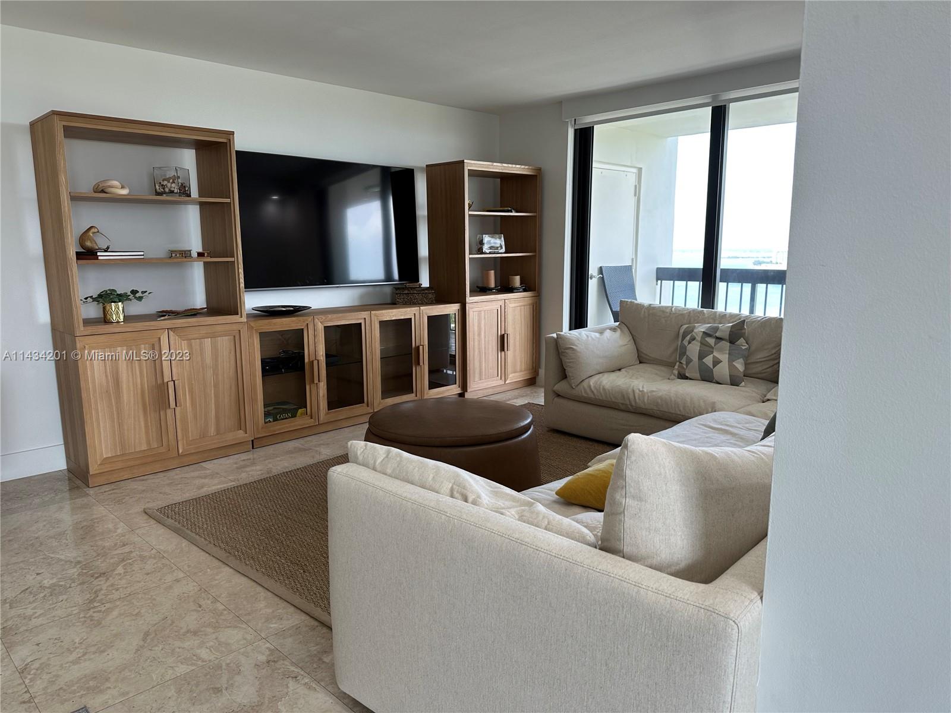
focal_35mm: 24
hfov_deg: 71.6
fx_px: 659
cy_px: 356
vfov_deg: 56.8
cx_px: 476
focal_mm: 6.86
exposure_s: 1/220
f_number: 1.78
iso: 80
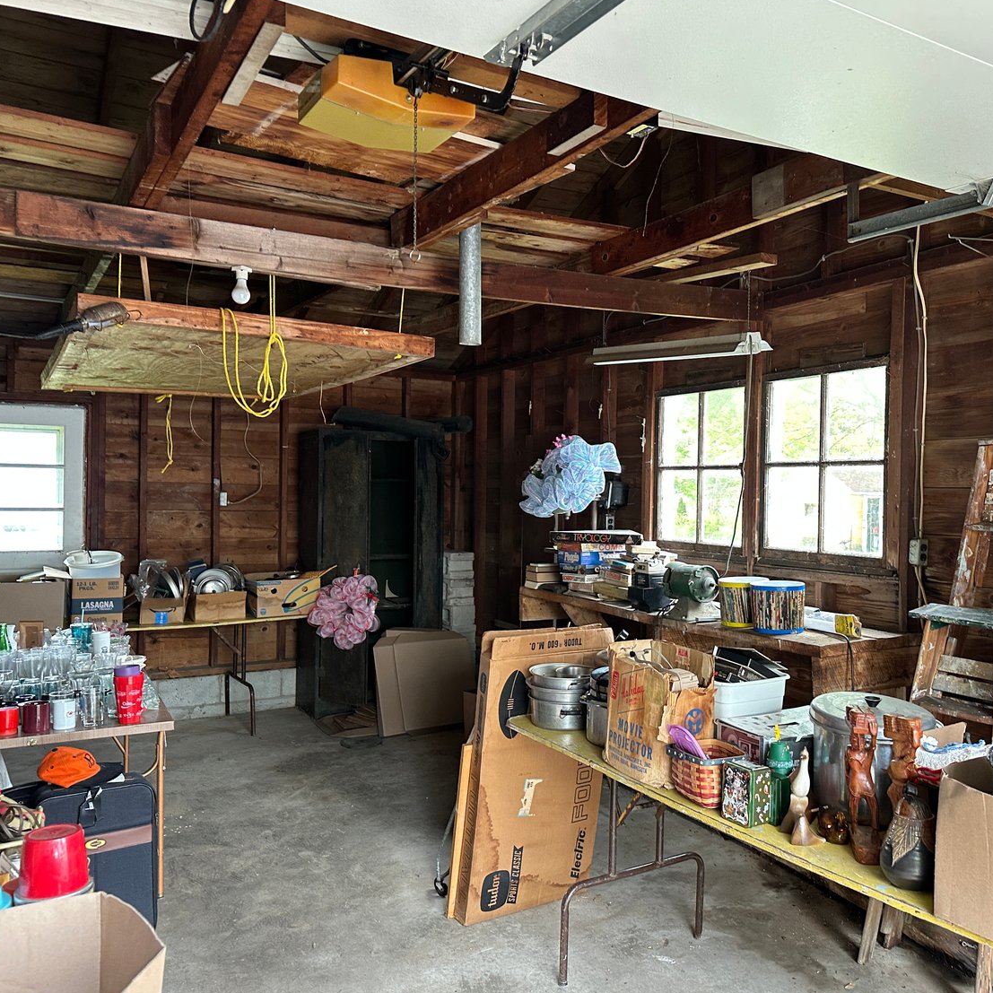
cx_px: 600
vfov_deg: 55.6
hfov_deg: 55.2
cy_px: 503
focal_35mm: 29
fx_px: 941
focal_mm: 6.86
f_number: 1.78
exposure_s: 1/60
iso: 250
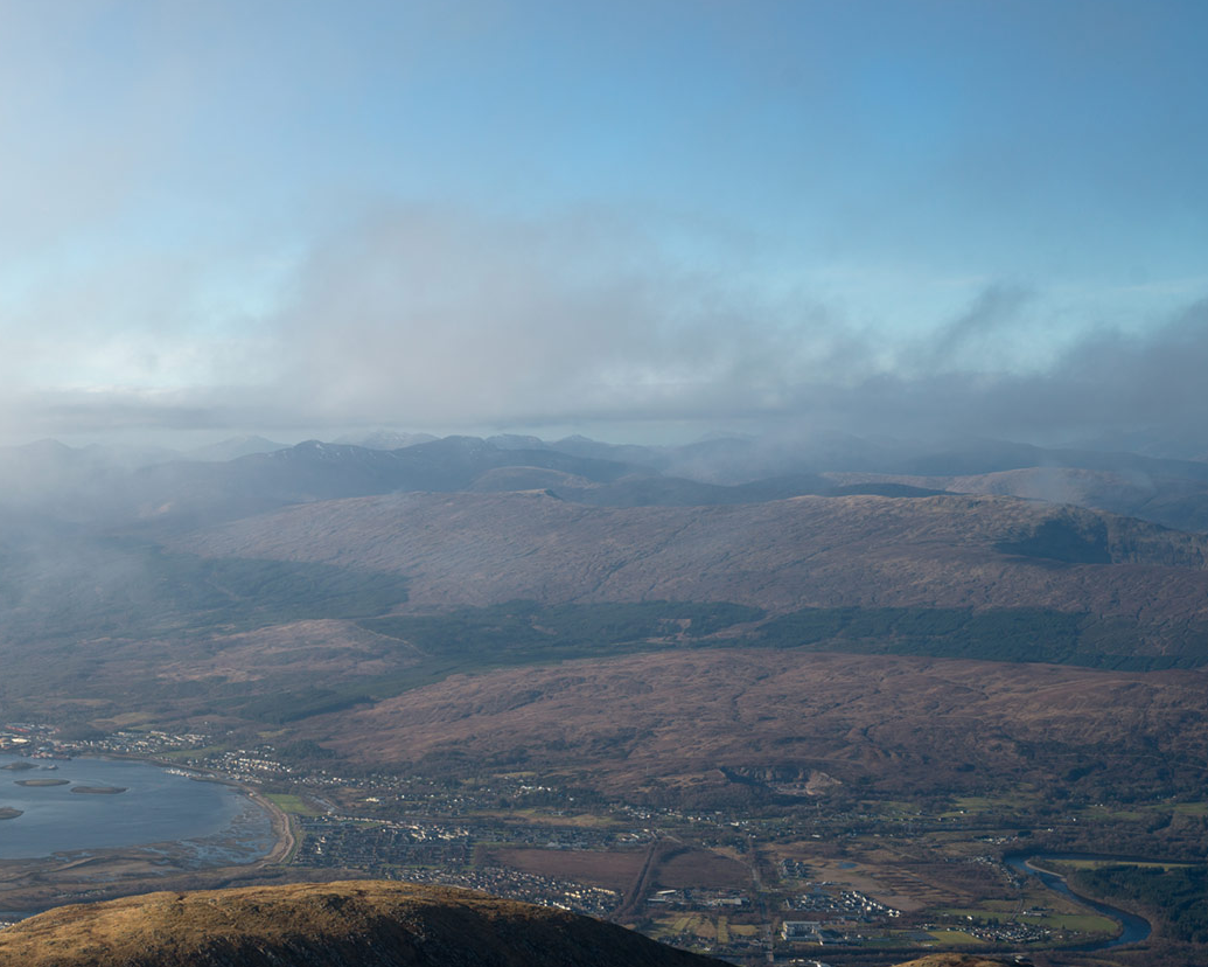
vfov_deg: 22.7
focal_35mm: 66
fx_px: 2360
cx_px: 142
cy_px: 812
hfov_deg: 27.8
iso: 100
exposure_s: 1/350
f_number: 8
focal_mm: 45
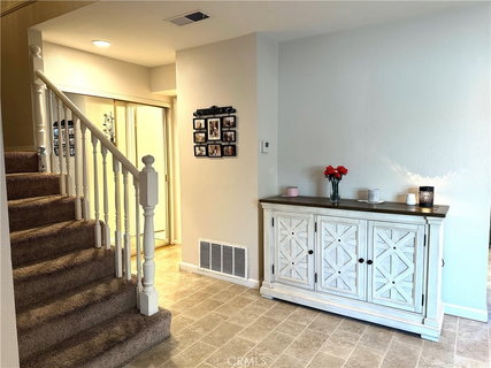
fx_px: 340
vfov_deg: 56.8
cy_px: 184
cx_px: 246
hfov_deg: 71.6
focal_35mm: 24
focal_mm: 6.86
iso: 160
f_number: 1.78
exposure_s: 1/60
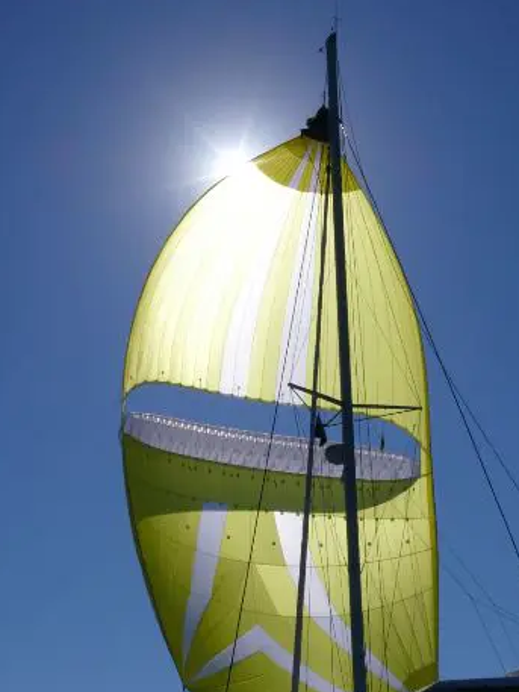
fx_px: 979
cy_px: 430
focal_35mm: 49
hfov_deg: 29.7
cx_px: 275
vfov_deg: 38.7
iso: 100
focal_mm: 7.4
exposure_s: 1/800
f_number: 11
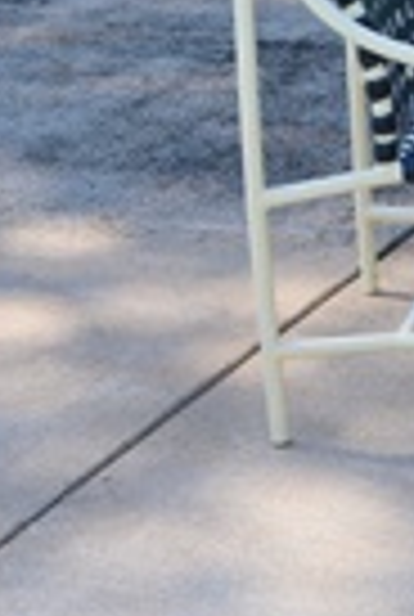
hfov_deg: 9.5
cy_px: 144
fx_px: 2248
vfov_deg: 15.5
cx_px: 932
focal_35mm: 131
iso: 200
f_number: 7.1
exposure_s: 1/200
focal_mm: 20
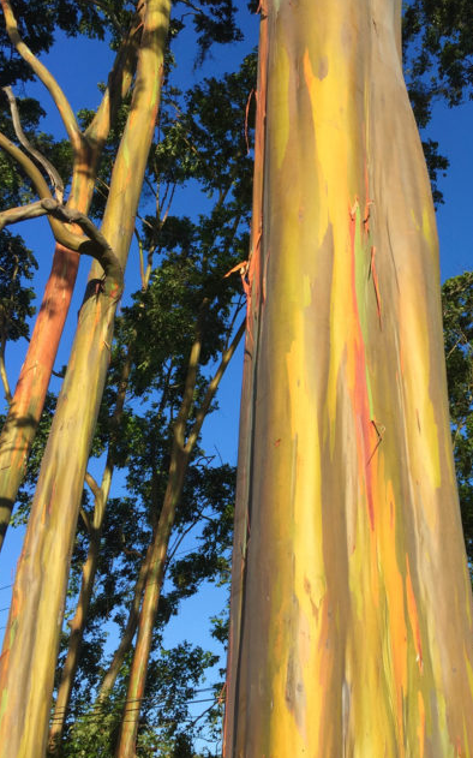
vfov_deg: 50.3
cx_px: 342
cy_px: 341
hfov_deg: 32.3
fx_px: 805
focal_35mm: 39
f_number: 2.2
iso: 32
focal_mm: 4.15
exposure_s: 1/1163
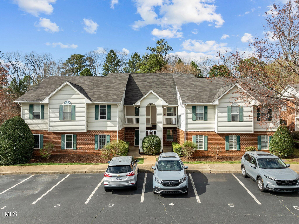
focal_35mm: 24
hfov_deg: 71.6
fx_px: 207
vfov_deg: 56.8
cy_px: 112
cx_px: 150
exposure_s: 1/1250
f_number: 2.8
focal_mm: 12.29
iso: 100
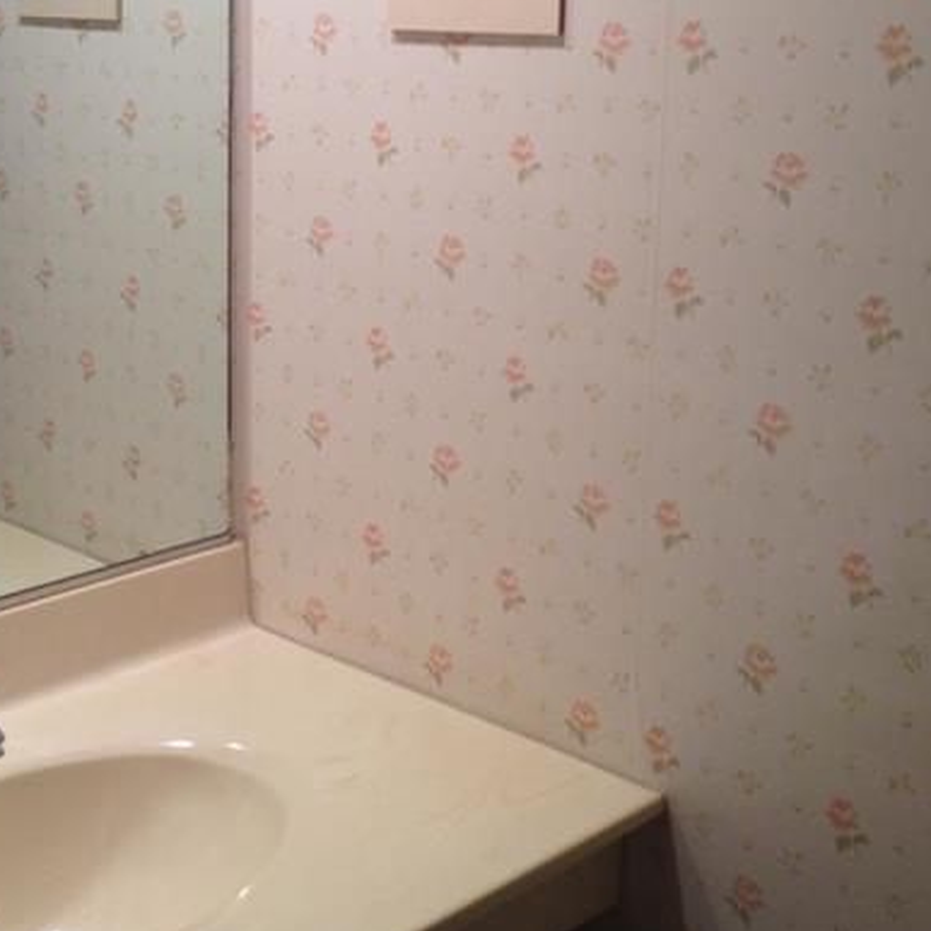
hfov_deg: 29.4
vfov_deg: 29.2
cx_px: 314
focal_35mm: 58
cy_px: 268
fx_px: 1765
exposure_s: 1/24
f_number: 2.4
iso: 50
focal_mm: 4.12
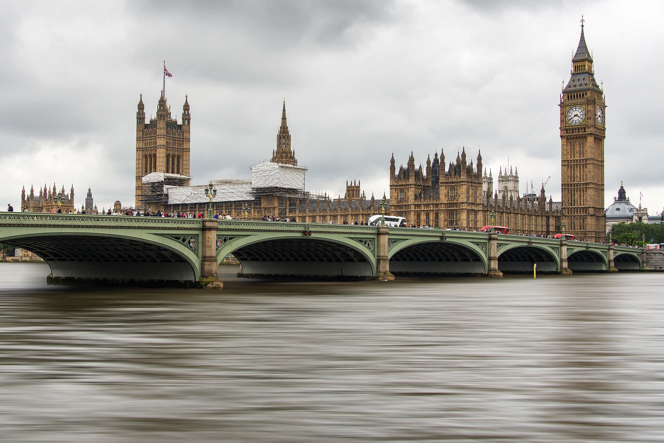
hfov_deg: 43.6
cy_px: 222
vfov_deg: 29.9
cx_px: 332
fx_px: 830
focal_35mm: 45
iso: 110
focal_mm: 45
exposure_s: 1/50
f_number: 8
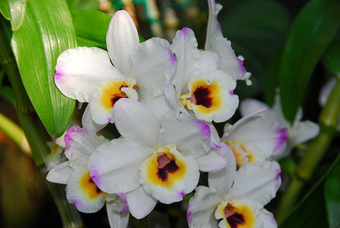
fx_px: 1163
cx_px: 170
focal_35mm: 123
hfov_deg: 16.6
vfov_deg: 11.2
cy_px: 114
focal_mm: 82
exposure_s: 1/160
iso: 100
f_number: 5
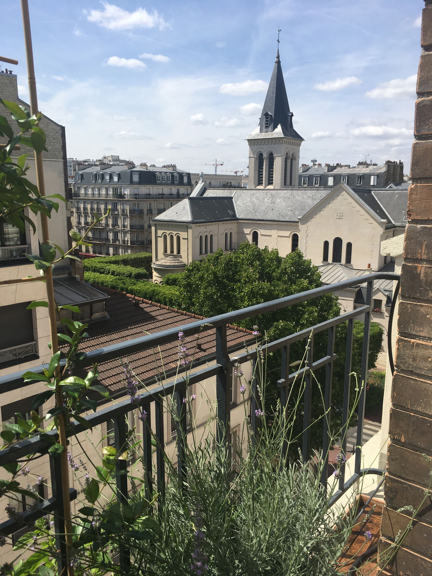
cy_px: 288
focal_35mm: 29
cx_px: 216
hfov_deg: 48.2
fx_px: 483
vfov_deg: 61.7
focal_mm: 4.15
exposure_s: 1/2024
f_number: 2.2
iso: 25
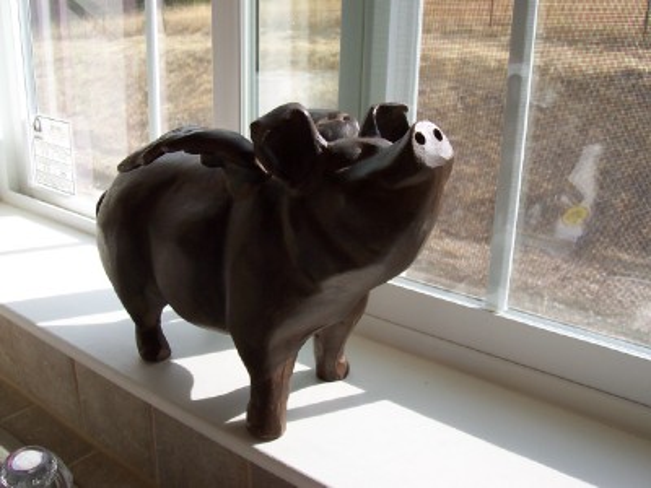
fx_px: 696
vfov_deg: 38.7
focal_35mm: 37
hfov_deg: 50.1
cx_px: 326
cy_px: 244
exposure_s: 1/350
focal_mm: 5.6
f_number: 2.8
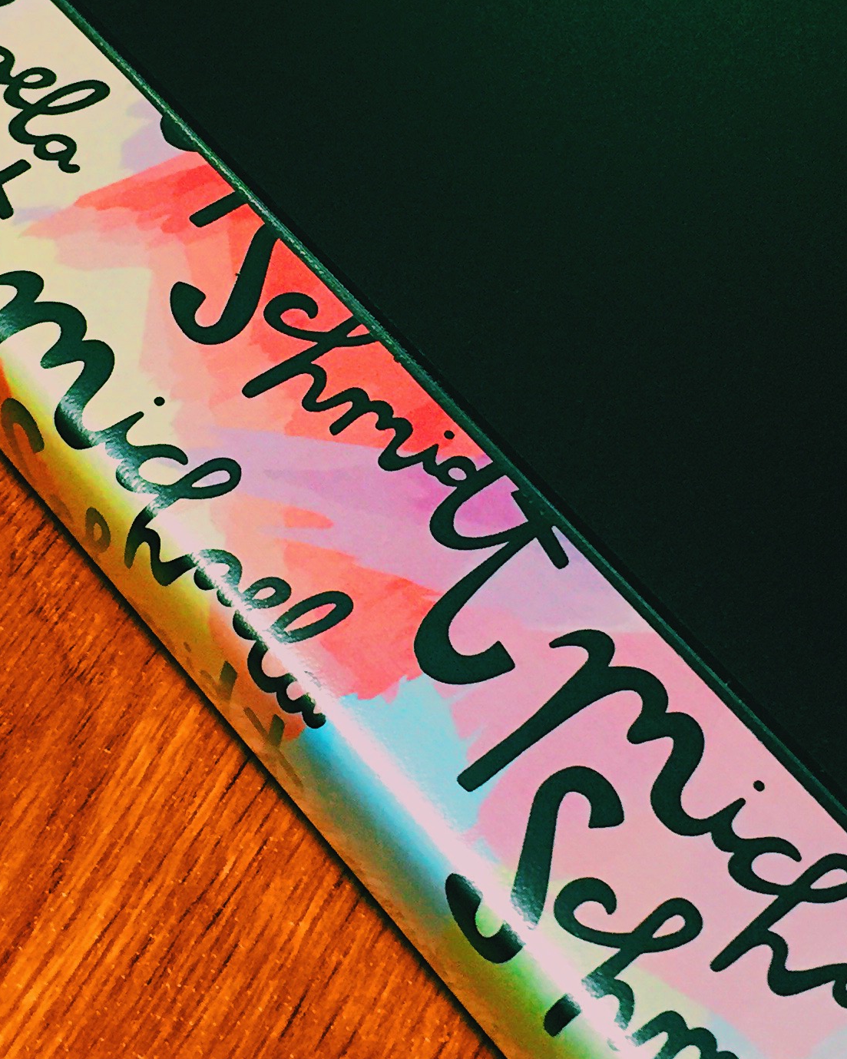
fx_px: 2100
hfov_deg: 22.8
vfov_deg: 28.2
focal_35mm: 67
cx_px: 413
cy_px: 378
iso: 160
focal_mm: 4.15
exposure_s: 1/30
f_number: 2.2
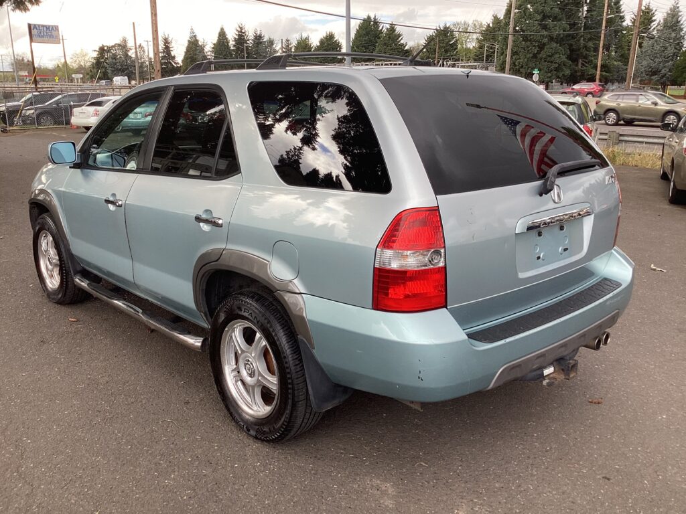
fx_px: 614
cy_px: 257
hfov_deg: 58.4
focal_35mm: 31
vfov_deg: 45.4
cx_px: 343
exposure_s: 1/120
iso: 25
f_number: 2.4
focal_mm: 3.3
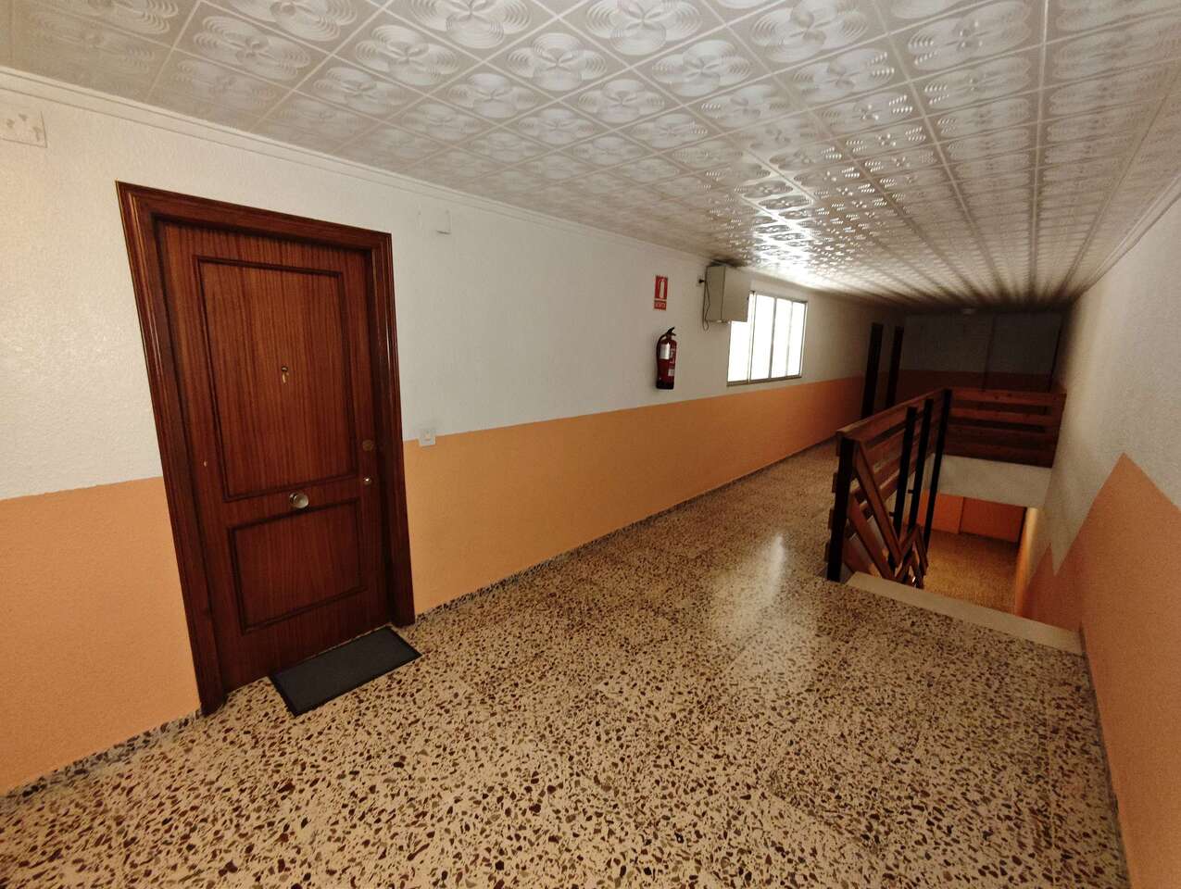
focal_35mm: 14
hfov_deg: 102.0
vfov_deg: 85.8
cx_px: 590
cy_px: 444
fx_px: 478
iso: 1600
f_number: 2.2
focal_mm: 2.16
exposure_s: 1/25
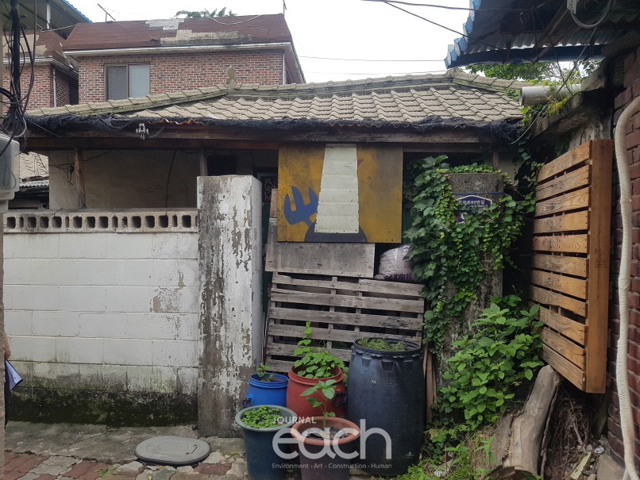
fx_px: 481
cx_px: 320
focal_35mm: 26
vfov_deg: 53.1
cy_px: 240
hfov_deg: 67.3
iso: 50
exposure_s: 1/784
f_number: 1.7
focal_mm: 4.2
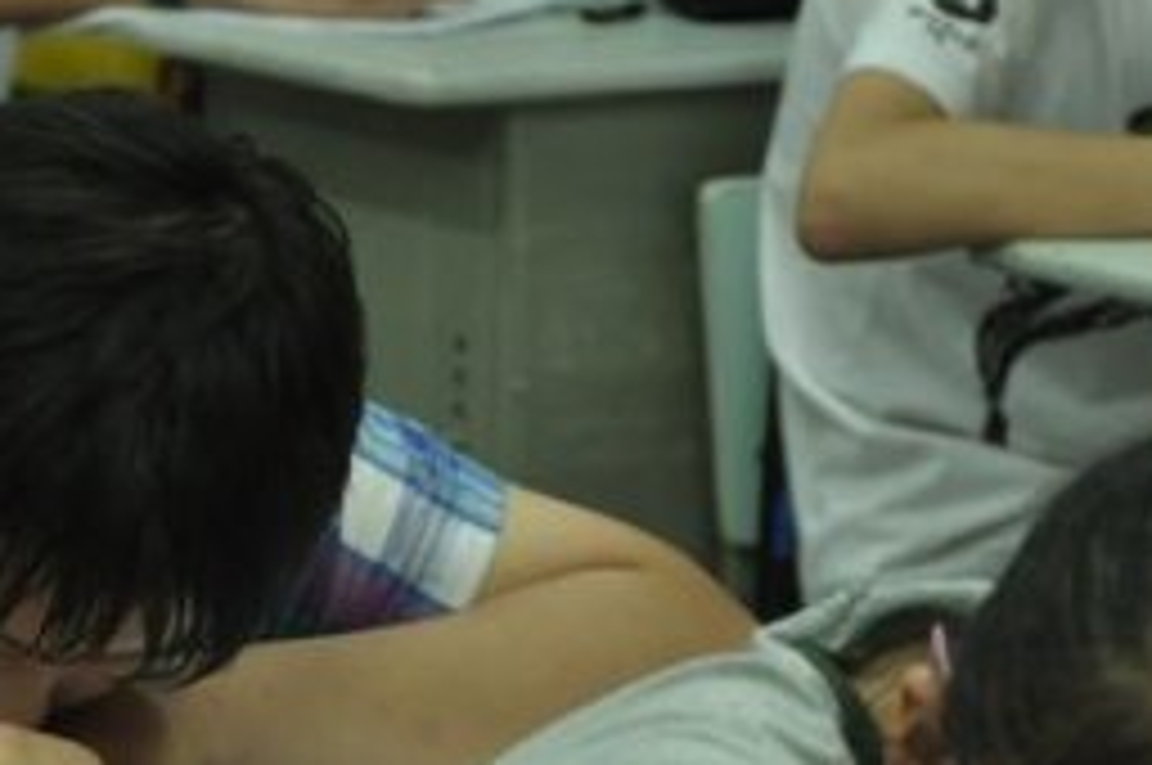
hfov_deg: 6.4
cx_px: 248
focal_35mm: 323
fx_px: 10323
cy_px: 1017
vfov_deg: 4.2
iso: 800
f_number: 5.6
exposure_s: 1/25
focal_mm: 80
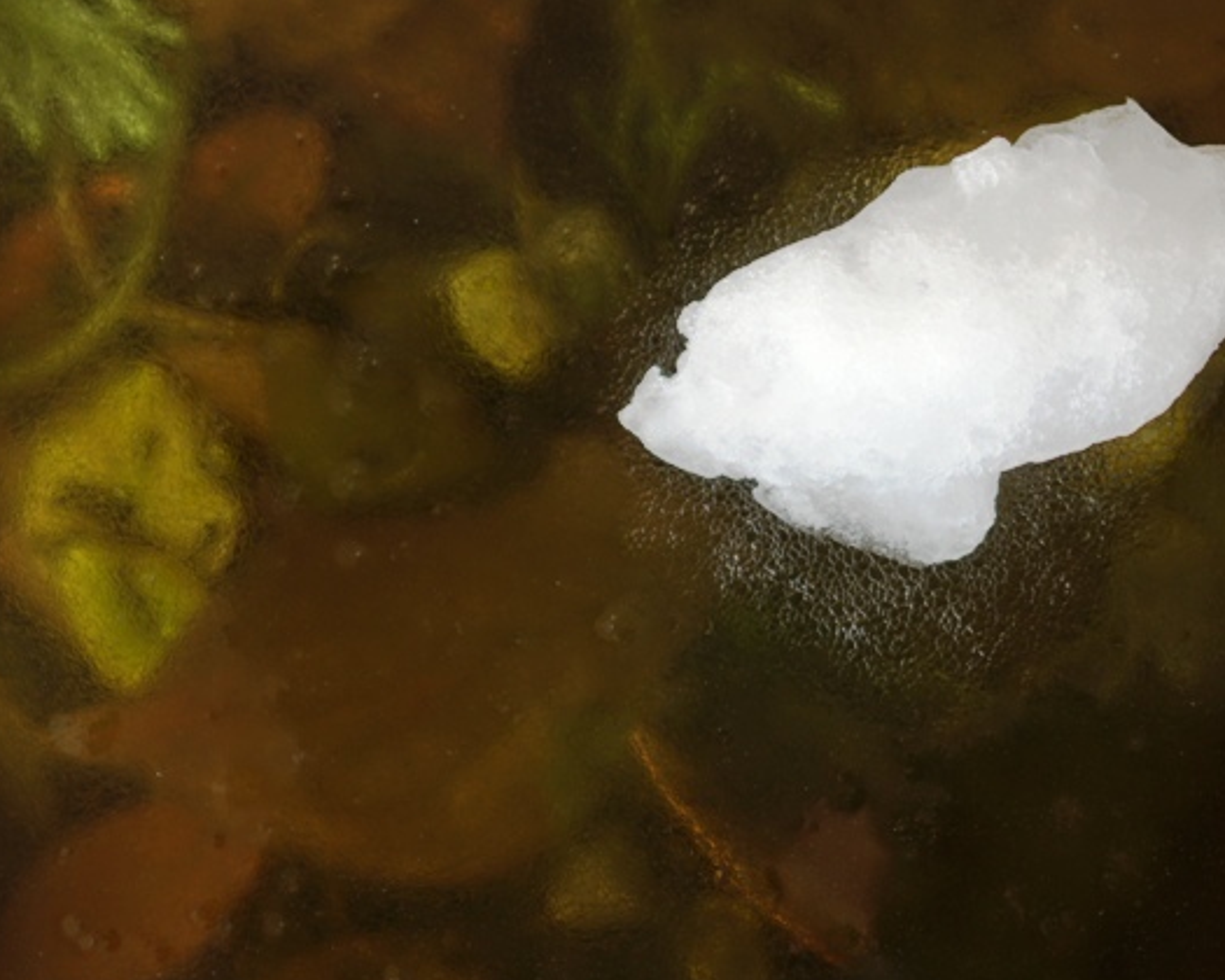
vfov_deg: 10.3
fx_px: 5438
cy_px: 506
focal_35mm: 150
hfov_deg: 12.8
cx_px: 791
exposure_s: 1/800
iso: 200
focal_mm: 70
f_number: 4.5
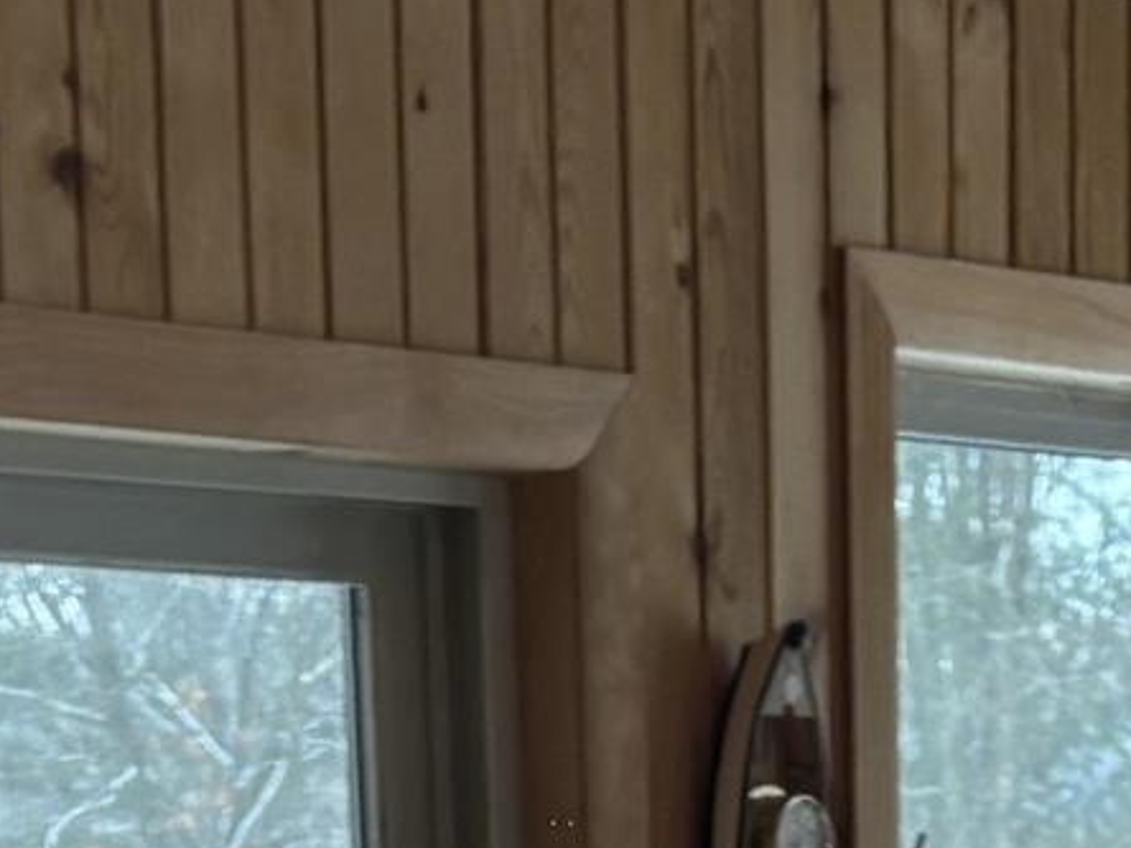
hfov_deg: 11.0
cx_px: 548
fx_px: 5881
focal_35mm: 180
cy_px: 2554
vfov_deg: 7.3
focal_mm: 5.96
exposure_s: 1/120
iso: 100
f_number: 1.6
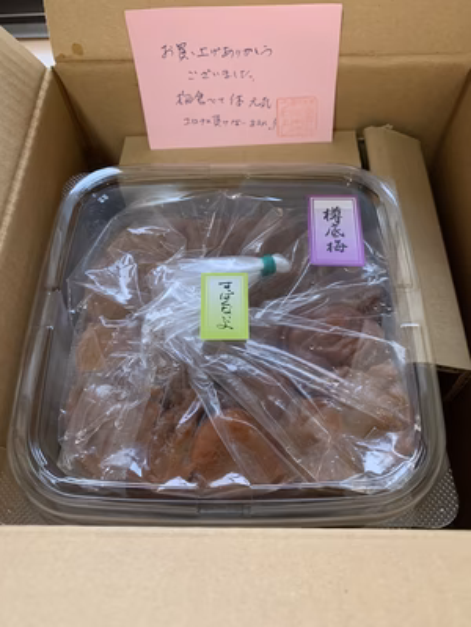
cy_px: 314
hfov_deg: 53.1
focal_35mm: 26
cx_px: 236
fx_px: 472
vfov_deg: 67.3
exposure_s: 1/52
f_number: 1.8
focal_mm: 4.25
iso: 250
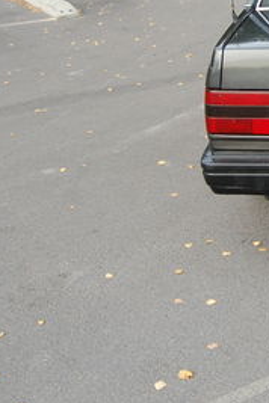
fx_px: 807
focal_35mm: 72
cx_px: 397
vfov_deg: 27.6
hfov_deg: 17.2
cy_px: 89
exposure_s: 1/200
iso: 200
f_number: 7.1
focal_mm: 20
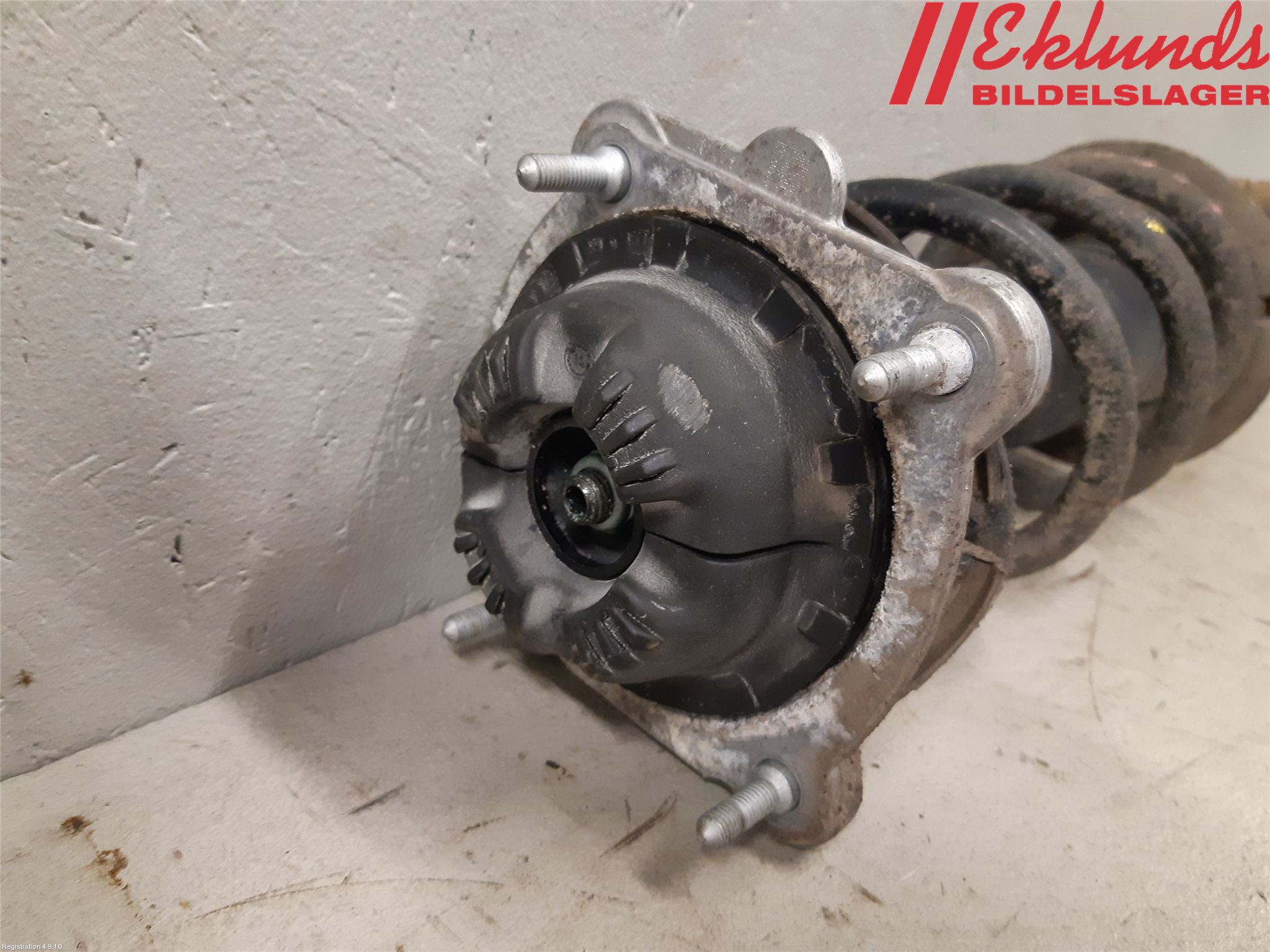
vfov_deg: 53.1
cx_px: 635
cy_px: 476
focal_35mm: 26
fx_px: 954
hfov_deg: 67.3
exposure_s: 1/50
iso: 320
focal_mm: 3.93
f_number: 1.7
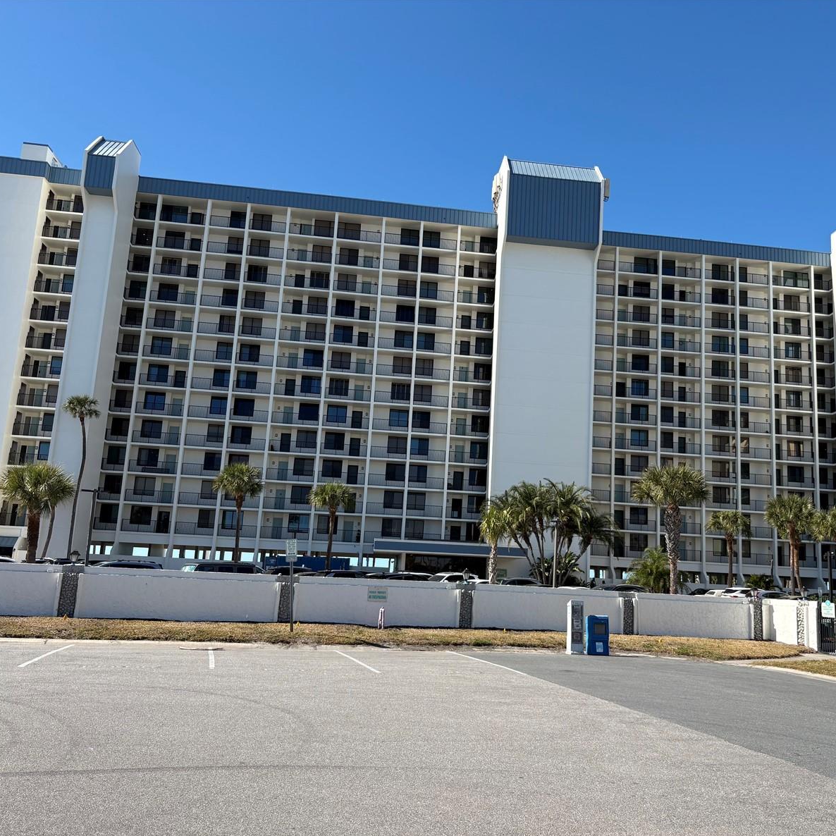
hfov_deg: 52.3
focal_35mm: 31
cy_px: 421
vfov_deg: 52.5
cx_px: 480
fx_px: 847
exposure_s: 1/2639
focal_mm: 5.96
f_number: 1.6
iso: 50
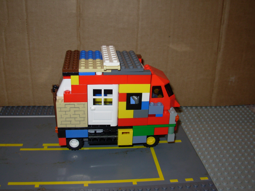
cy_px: 96
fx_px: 280
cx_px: 128
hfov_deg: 49.0
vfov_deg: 37.7
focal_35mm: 38
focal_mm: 6.3
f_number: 2.9
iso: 50
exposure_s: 1/32
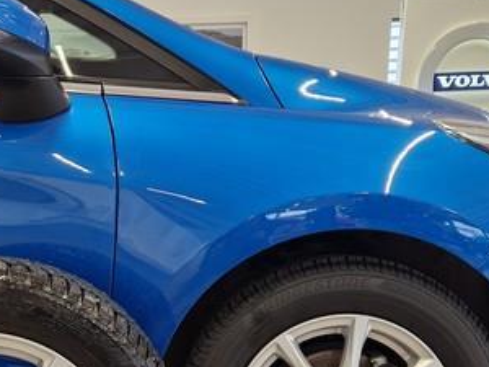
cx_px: 160
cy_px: 374
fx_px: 692
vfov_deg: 27.8
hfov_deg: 38.4
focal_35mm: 49
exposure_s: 1/100
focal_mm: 5.4
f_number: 1.8
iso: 160
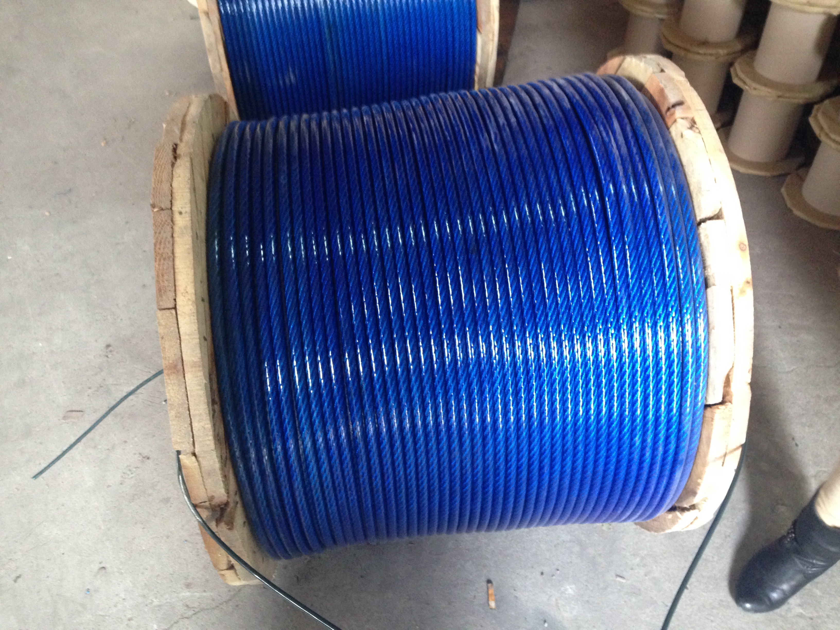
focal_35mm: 33
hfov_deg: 55.4
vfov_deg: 42.9
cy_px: 315
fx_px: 801
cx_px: 420
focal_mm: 4.12
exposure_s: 1/20
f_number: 2.4
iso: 320
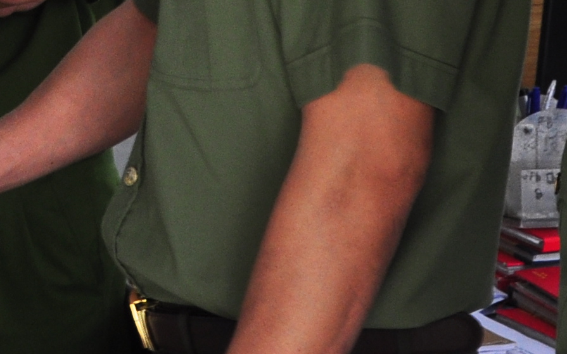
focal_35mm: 161
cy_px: -345
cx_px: -81
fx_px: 2487
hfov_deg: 12.7
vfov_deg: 7.8
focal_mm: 22
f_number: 8
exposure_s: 1/20
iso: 320
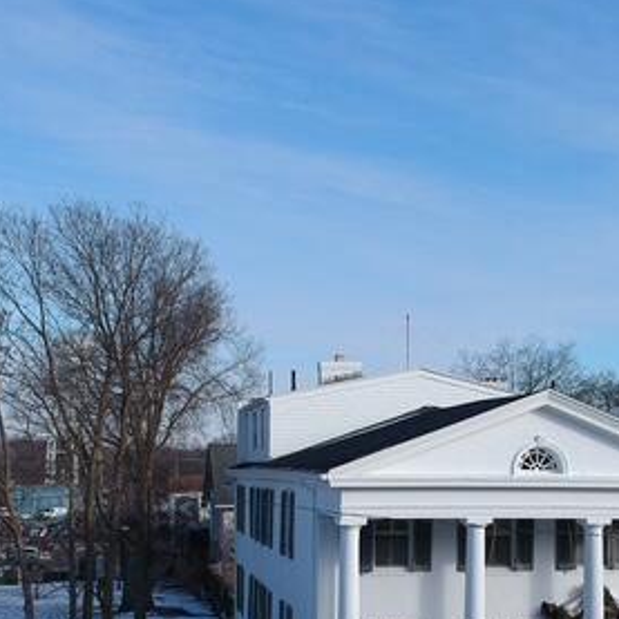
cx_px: 380
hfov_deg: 33.3
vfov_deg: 32.6
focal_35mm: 51
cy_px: 487
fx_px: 1032
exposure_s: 1/1000
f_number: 2.6
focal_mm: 4.49
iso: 100
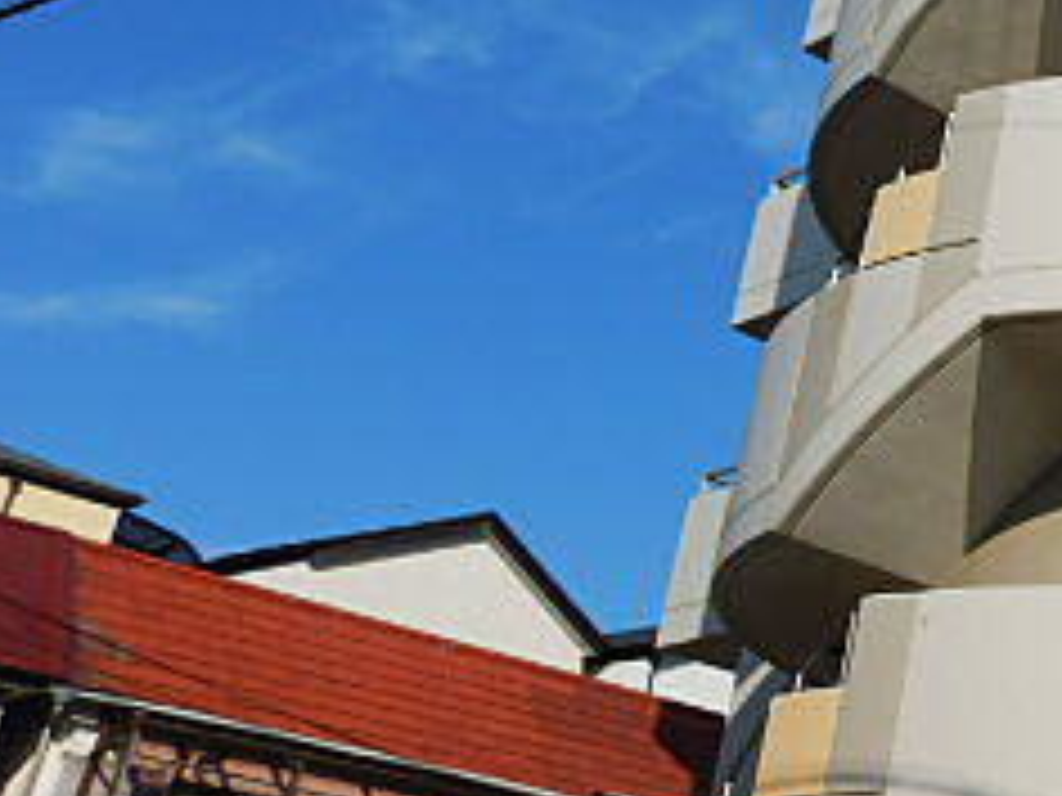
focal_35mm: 65
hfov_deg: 25.5
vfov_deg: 22.3
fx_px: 1994
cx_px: 1395
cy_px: 175
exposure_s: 1/400
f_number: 8.2
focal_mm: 4.3
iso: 125
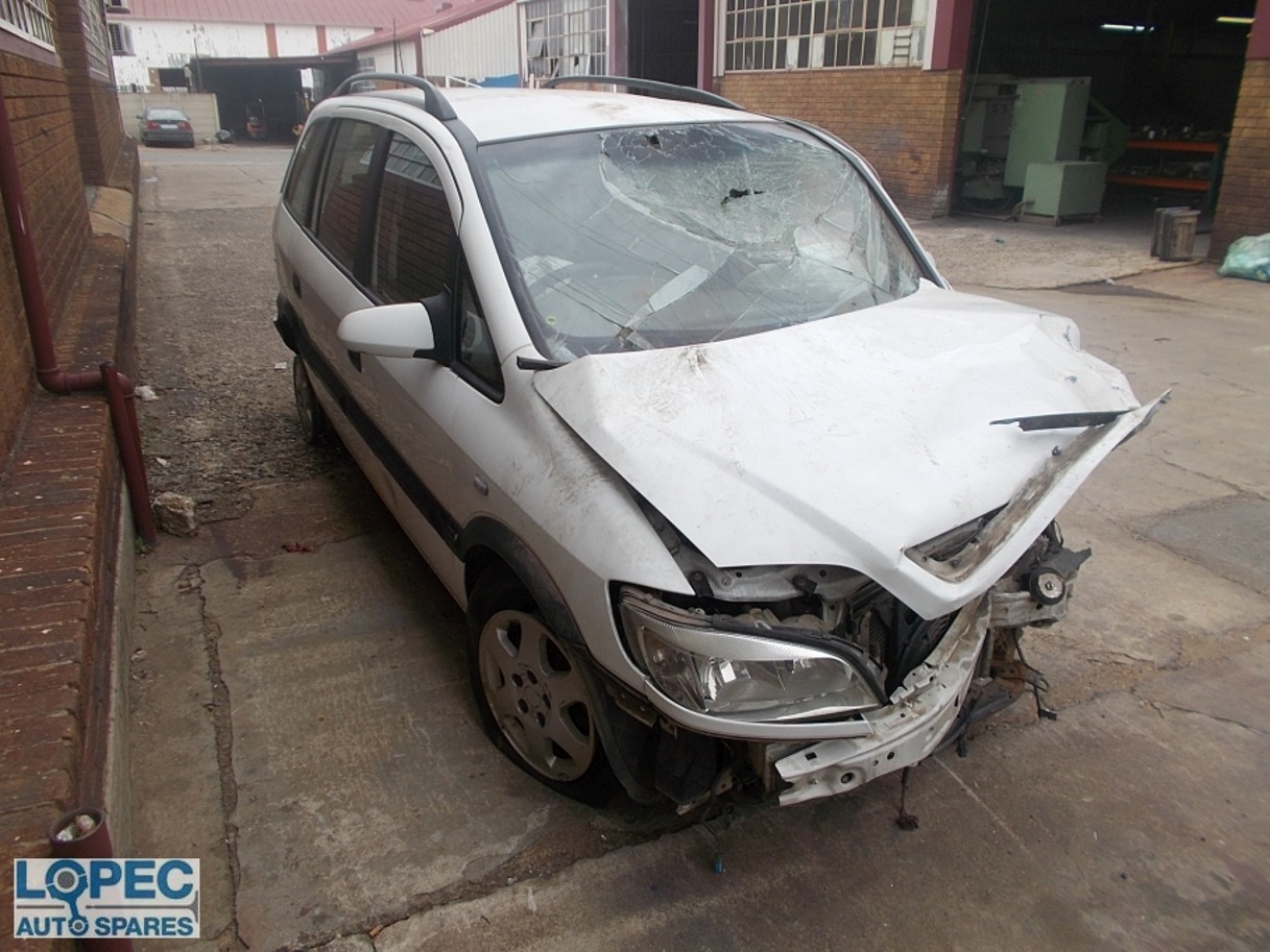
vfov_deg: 53.1
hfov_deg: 67.3
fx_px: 954
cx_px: 635
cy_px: 476
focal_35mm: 26
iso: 80
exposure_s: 1/320
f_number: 3.2
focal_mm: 4.6
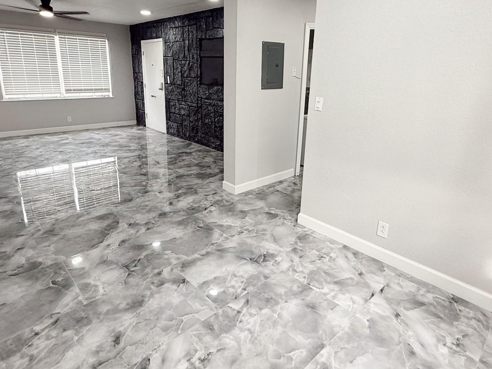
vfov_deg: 60.7
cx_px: 251
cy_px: 150
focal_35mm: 22
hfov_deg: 76.4
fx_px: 313
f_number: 2.2
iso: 160
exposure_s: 1/65
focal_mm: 2.22
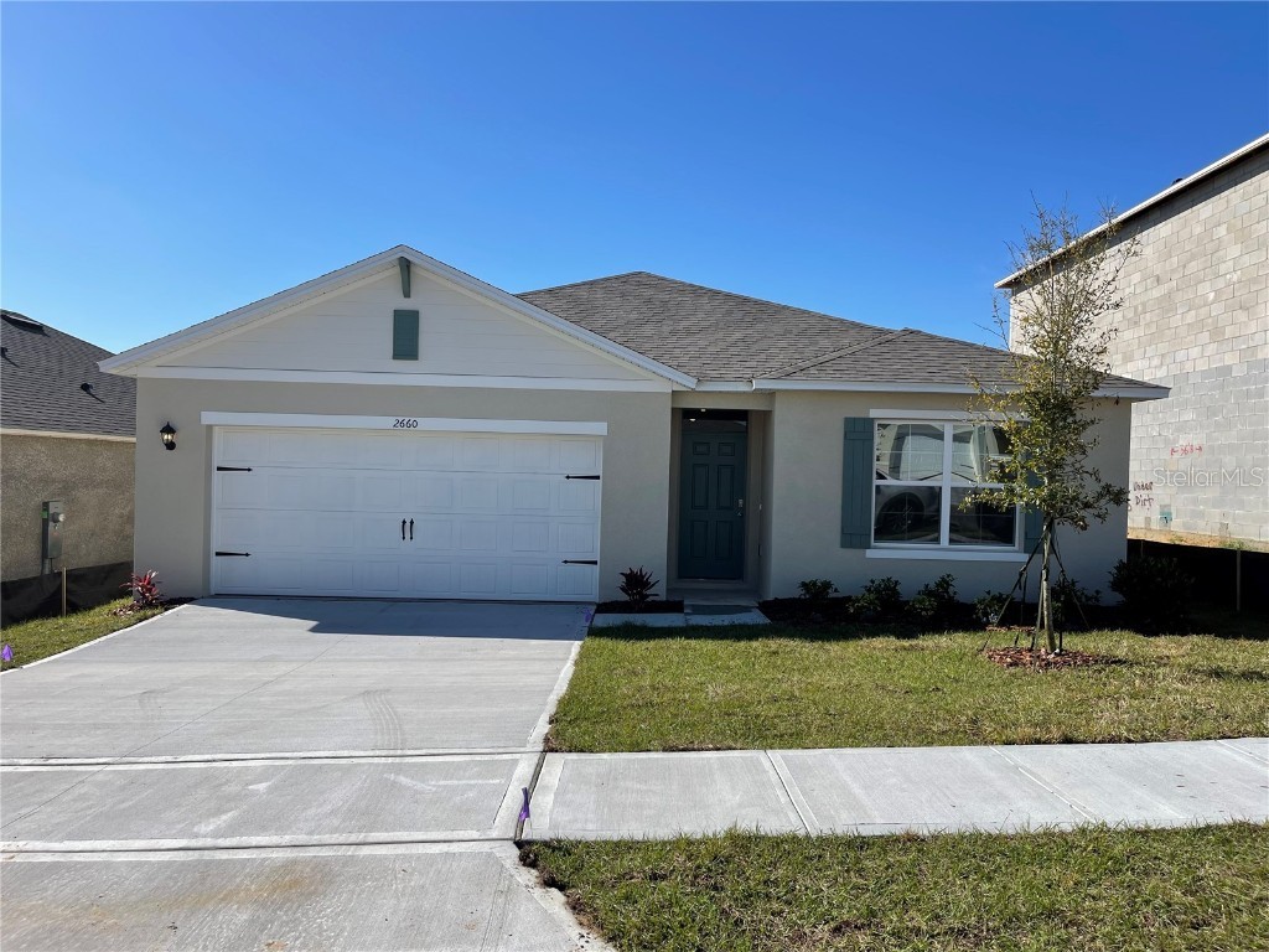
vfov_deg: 53.1
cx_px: 634
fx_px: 953
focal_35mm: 26
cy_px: 476
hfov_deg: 67.3
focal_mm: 5.1
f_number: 1.6
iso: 32
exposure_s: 1/4348
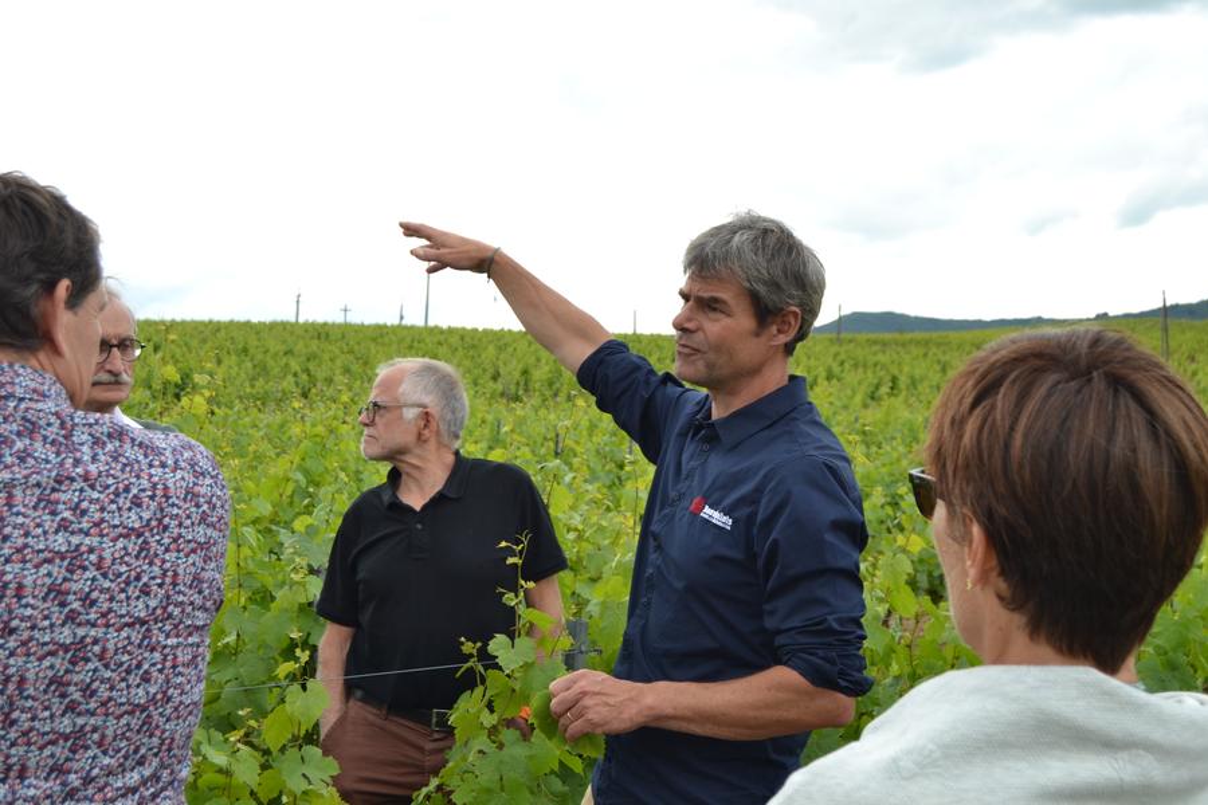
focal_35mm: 45
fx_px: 1510
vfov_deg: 29.9
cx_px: 604
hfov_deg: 43.6
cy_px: 402
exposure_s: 1/160
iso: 100
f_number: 6.3
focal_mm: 30
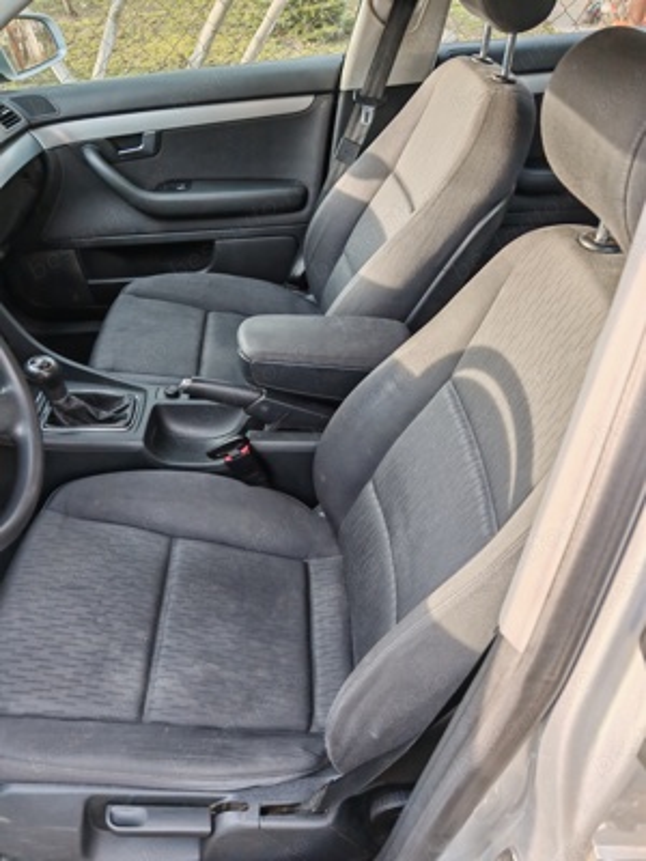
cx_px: 323
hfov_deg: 51.4
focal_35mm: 27
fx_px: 672
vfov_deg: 65.3
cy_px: 430
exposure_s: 1/100
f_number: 1.9
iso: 64
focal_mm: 6.67
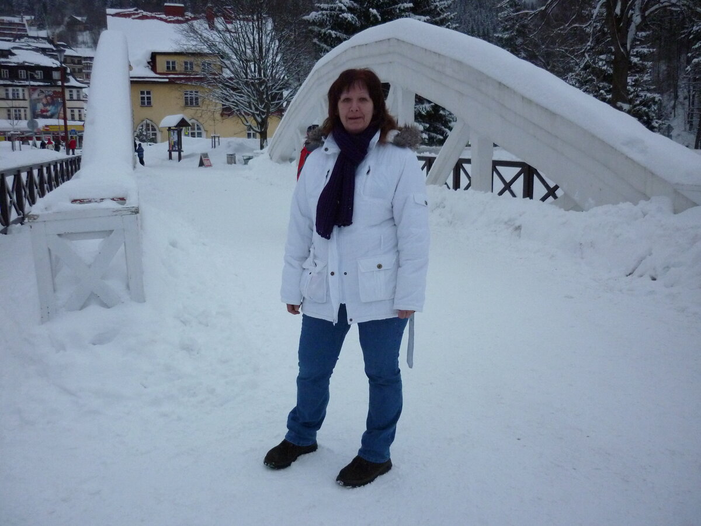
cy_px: 263
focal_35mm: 33
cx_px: 350
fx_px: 668
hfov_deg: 55.4
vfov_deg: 42.9
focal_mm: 5.5
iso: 400
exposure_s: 1/500
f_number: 2.8
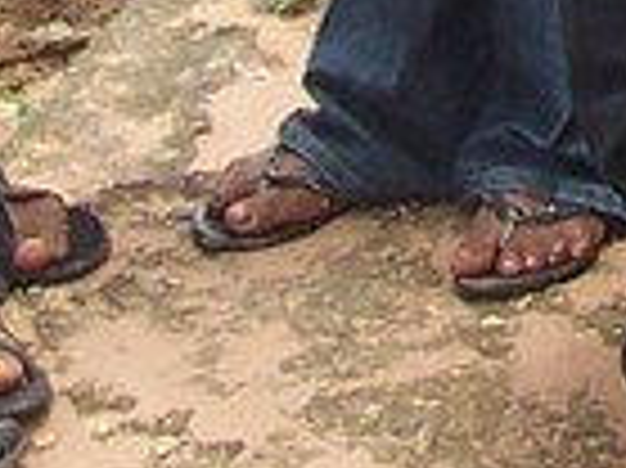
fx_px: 4915
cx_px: 1509
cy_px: -1062
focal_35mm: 272
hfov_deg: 6.9
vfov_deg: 5.1
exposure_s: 1/180
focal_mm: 5.6
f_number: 5.6
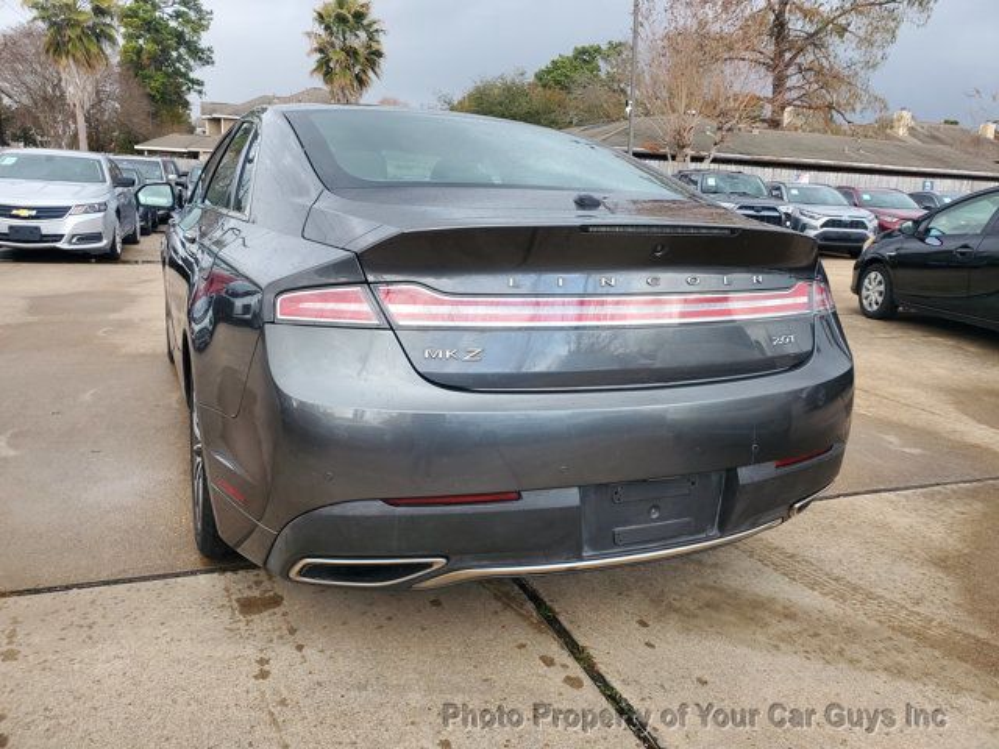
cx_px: 500
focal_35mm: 26
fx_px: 750
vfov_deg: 53.1
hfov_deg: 67.3
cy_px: 374
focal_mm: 4.3
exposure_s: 1/120
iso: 125
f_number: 2.4
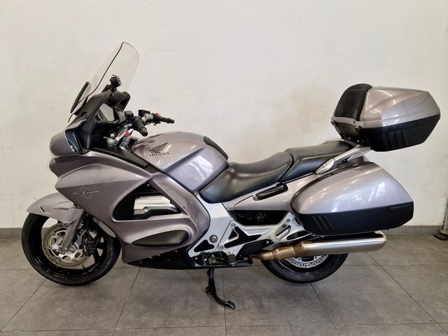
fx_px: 298
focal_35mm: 23
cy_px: 168
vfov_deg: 58.9
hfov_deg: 73.9
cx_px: 224
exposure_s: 1/100
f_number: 1.8
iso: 250
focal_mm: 5.4
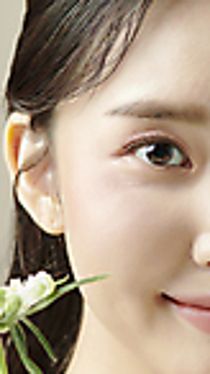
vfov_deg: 7.1
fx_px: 2993
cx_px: 165
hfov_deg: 4.0
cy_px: 382
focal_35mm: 302
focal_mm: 105
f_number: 7.1
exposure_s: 1/125
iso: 64
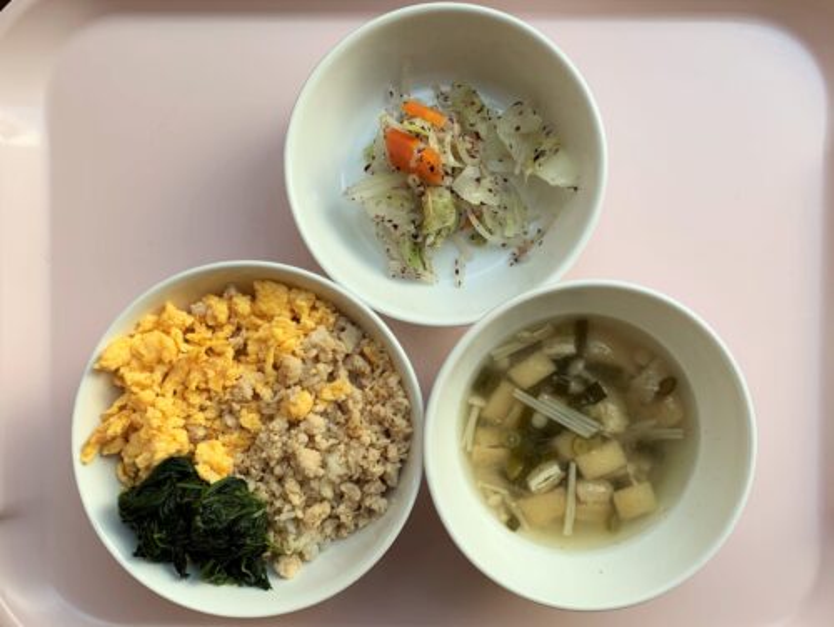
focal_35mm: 26
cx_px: 417
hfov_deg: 67.3
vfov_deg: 53.1
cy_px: 314
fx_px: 627
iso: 40
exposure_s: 1/121
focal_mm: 4.25
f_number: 1.8
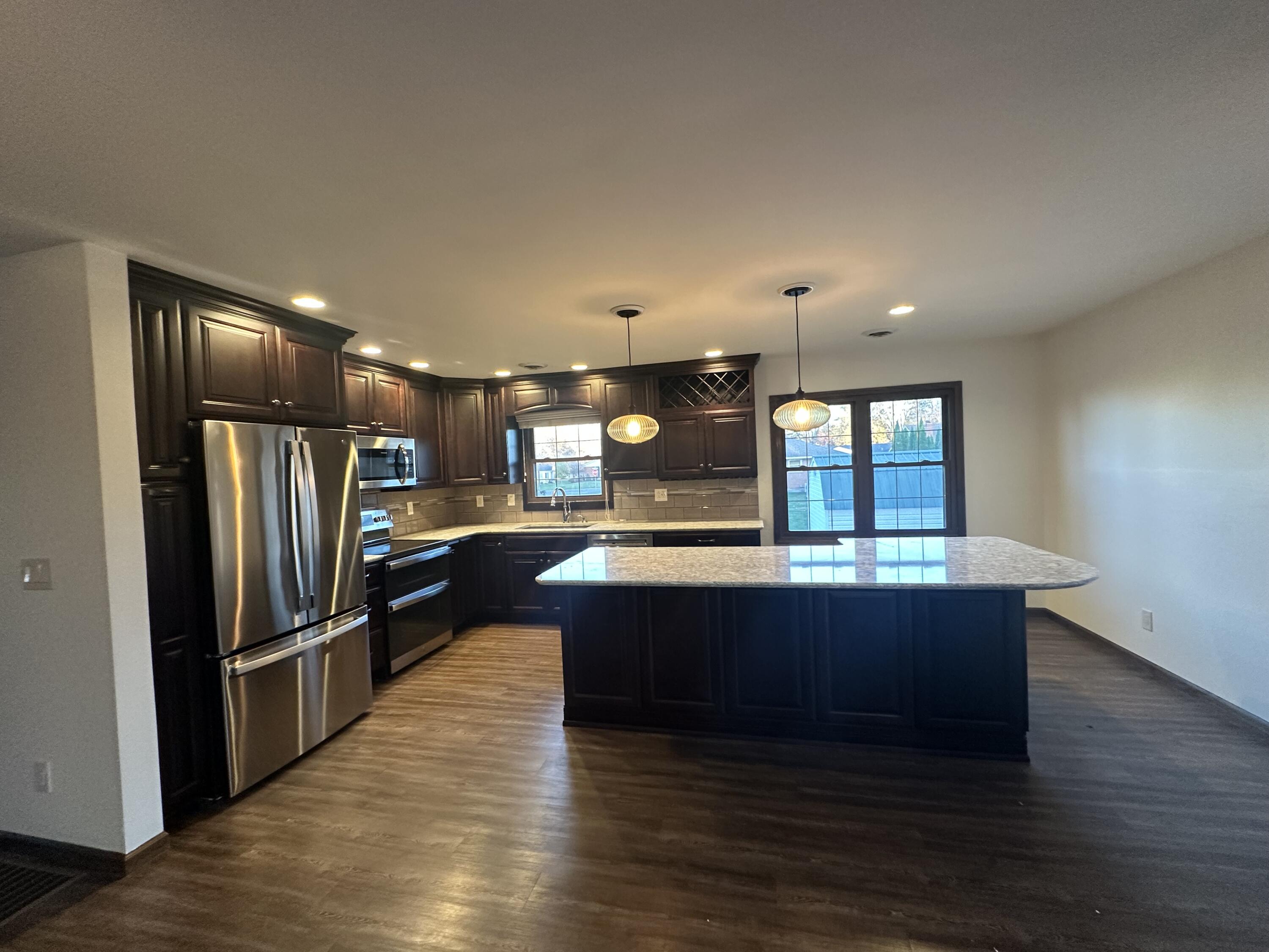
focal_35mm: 14
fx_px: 513
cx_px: 634
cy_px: 476
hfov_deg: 102.1
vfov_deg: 85.7
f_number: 2.2
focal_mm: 2.22
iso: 250
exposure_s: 1/60
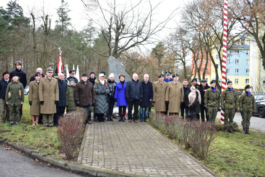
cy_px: 88
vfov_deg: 34.2
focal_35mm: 39
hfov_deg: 49.6
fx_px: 287
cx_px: 132
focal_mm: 26
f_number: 5
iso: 500
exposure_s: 1/160
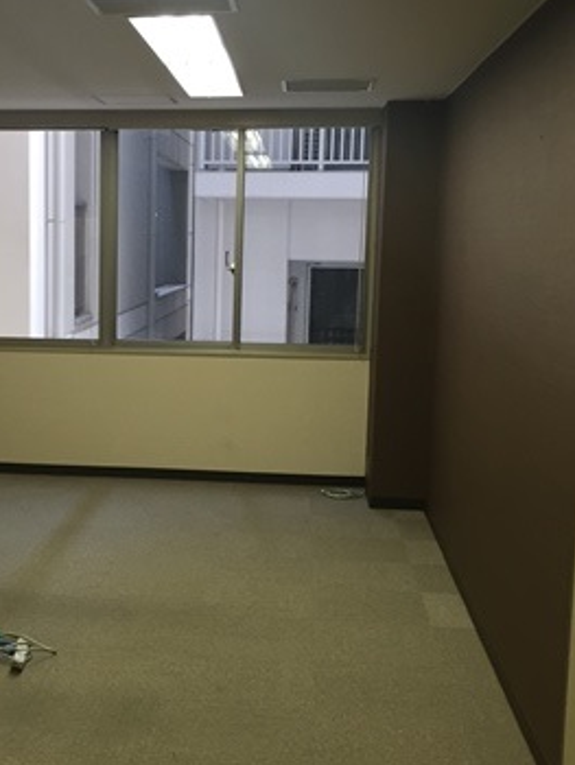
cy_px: 415
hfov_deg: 27.1
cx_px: 120
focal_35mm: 53
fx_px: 1172
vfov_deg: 36.1
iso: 40
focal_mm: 4.15
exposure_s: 1/30
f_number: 2.2
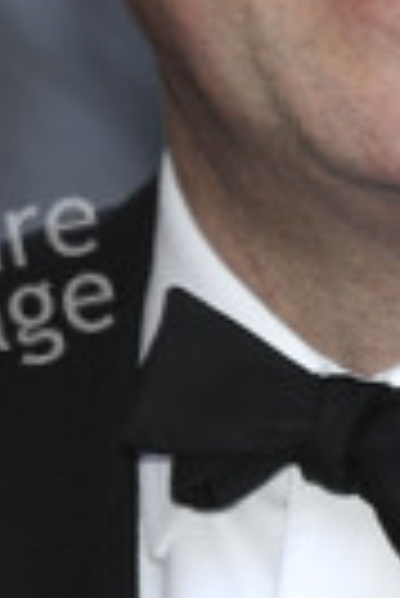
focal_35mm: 588
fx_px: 9774
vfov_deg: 3.5
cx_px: 375
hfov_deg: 2.3
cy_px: 81
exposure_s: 1/160
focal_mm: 130
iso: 400
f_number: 4.5
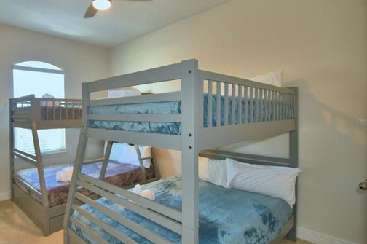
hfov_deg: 79.2
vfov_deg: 59.4
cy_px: 120
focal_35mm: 21
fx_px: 214
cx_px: 130
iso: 360
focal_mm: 10
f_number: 4.5
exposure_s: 1/30
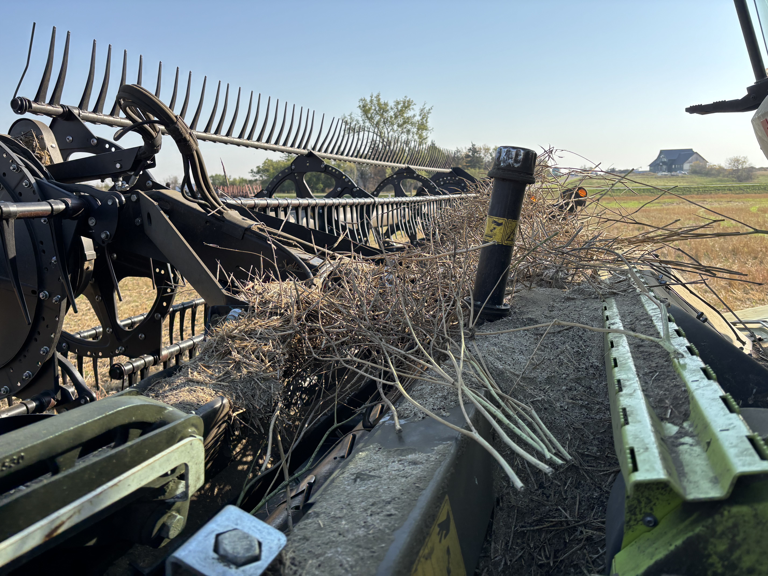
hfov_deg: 67.3
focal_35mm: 26
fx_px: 577
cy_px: 288
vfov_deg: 53.1
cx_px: 384
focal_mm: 5.96
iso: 50
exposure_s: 1/1205
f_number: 1.6
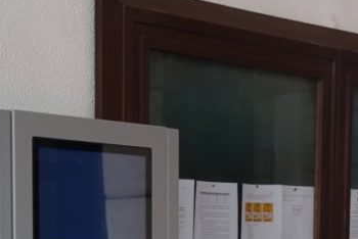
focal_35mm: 111
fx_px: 1105
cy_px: 442
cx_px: -137
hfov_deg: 17.1
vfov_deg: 11.4
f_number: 2.8
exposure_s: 1/30
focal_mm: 8.8
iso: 125
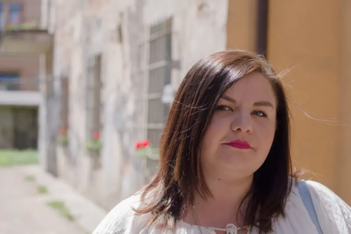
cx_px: 176
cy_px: 117
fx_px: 731
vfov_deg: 18.2
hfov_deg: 27.0
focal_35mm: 75
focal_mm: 50
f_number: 3.5
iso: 100
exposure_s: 1/400
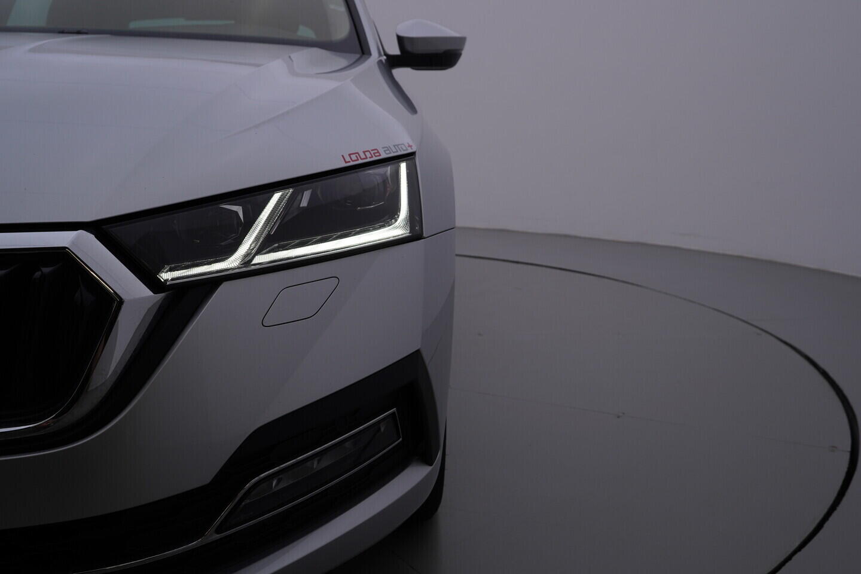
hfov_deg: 53.1
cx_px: 430
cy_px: 287
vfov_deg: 36.9
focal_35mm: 36
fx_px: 861
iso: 125
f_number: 5.6
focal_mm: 24
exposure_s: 1/160
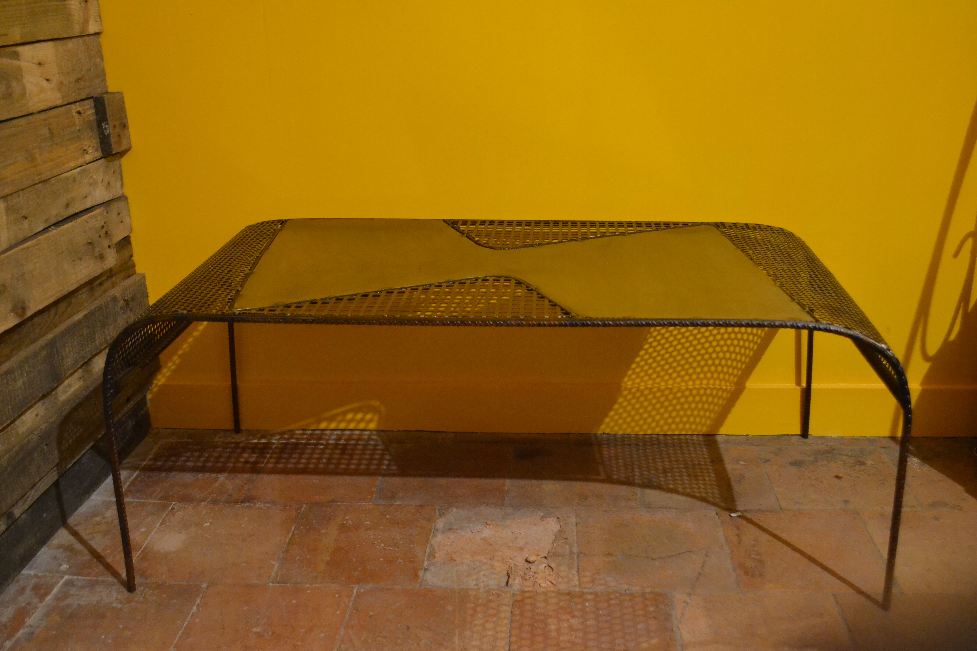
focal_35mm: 33
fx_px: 896
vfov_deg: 40.0
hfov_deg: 57.2
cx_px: 488
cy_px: 326
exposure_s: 1/8
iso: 3200
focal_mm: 22
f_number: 4
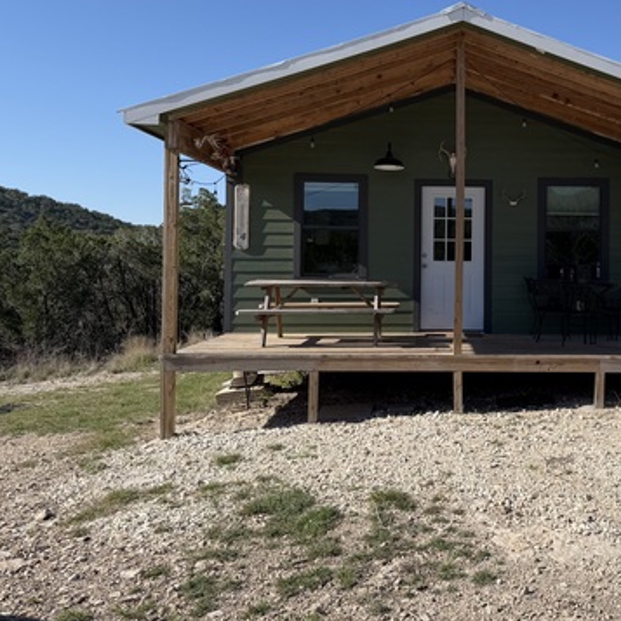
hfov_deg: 42.6
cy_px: 247
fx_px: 771
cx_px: 463
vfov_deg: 43.6
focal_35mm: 38
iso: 80
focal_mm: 6.76
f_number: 1.78
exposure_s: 1/4975
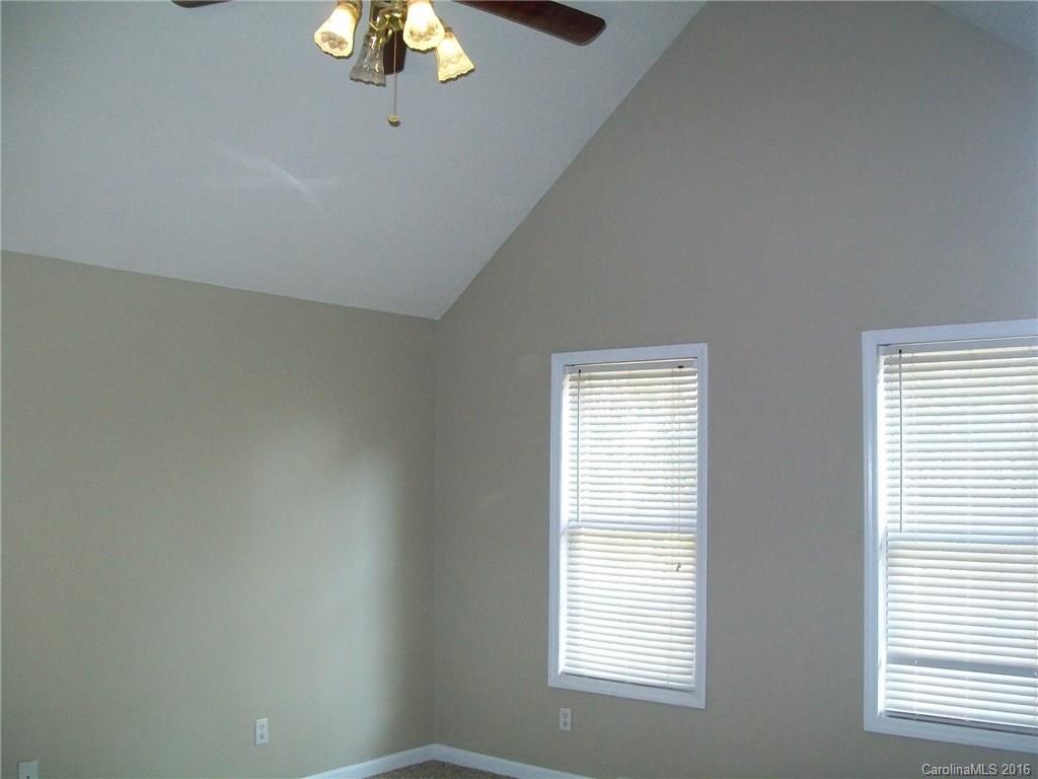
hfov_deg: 51.4
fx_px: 1080
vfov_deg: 39.7
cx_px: 519
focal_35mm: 36
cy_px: 390
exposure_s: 1/60
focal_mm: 6
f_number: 2.7
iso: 160
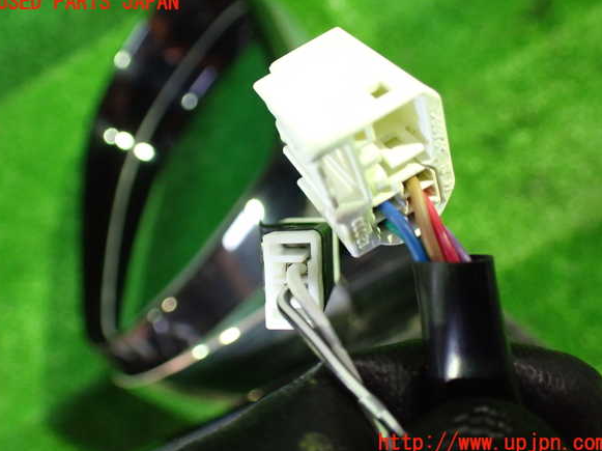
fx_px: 539
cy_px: 223
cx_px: 302
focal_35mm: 31
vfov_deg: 45.4
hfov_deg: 58.4
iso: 1000
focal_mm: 5.4
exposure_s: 1/30
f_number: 2.3
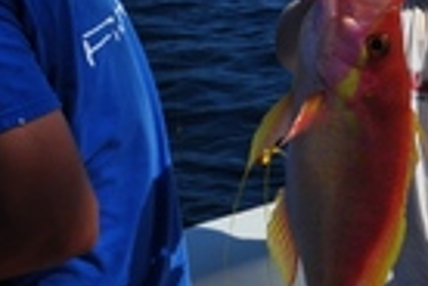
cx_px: 512
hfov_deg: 21.7
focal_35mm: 87
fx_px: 1034
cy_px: 87
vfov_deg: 15.7
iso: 200
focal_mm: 20
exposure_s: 1/500
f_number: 11
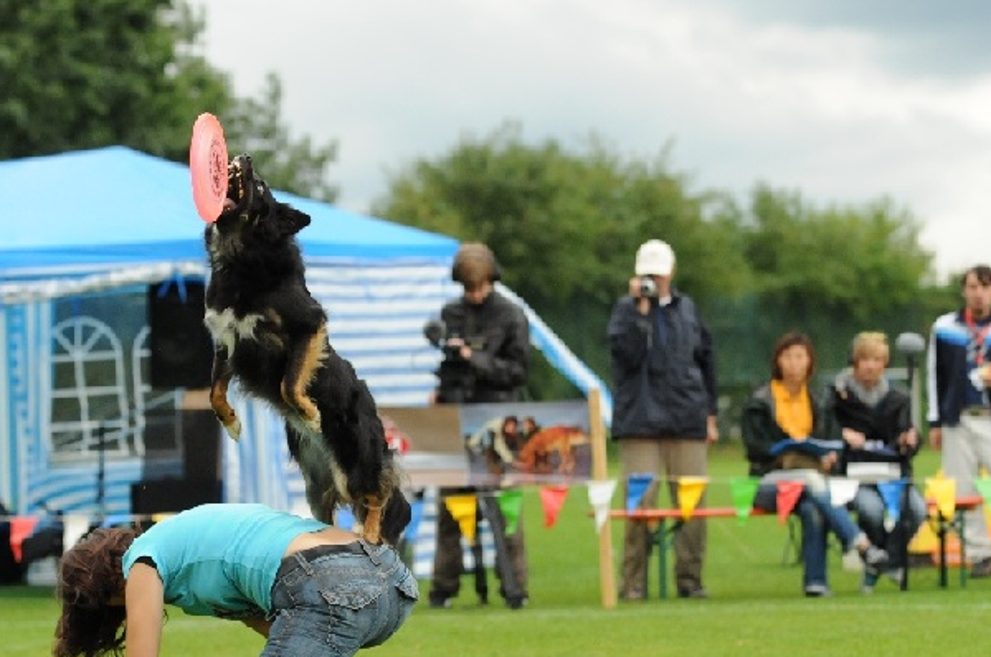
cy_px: 437
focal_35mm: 180
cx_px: 363
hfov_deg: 11.4
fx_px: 4947
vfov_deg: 7.6
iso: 800
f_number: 3.2
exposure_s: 1/2000
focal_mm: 90
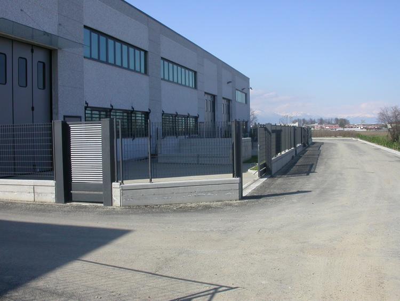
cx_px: 200
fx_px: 439
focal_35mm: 38
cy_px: 150
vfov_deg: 37.7
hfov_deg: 49.0
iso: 100
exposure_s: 1/414
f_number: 7.5
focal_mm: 7.85
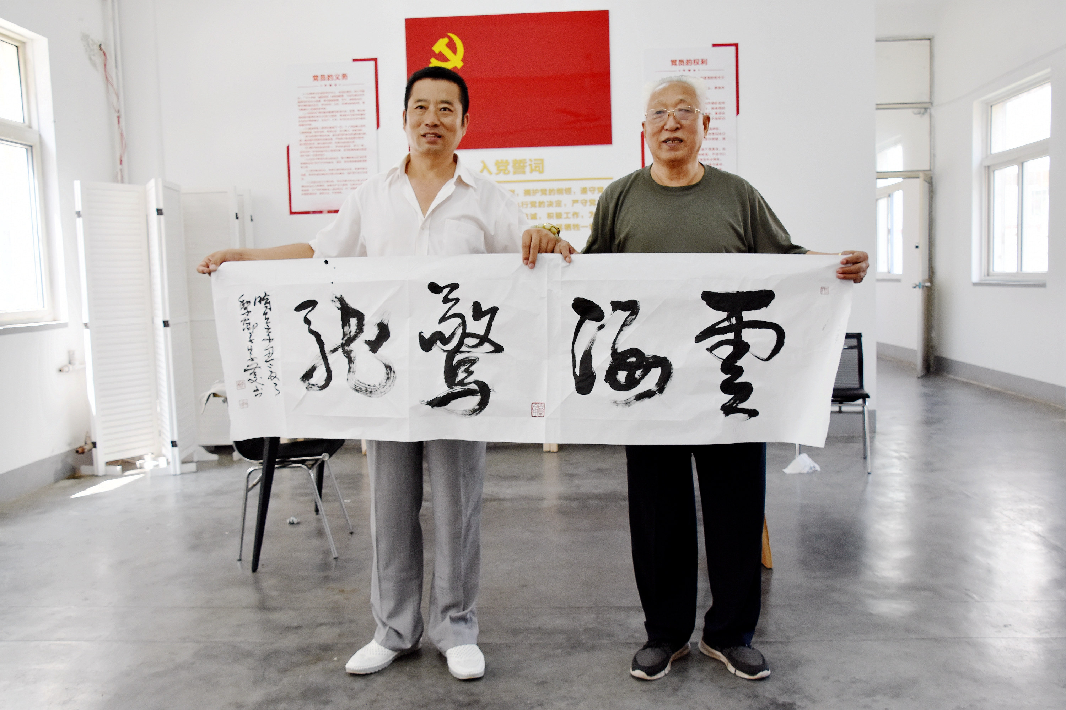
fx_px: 933
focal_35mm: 32
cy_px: 355
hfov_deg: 59.5
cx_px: 533
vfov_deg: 41.7
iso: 800
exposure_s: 1/160
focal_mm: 21
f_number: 6.3
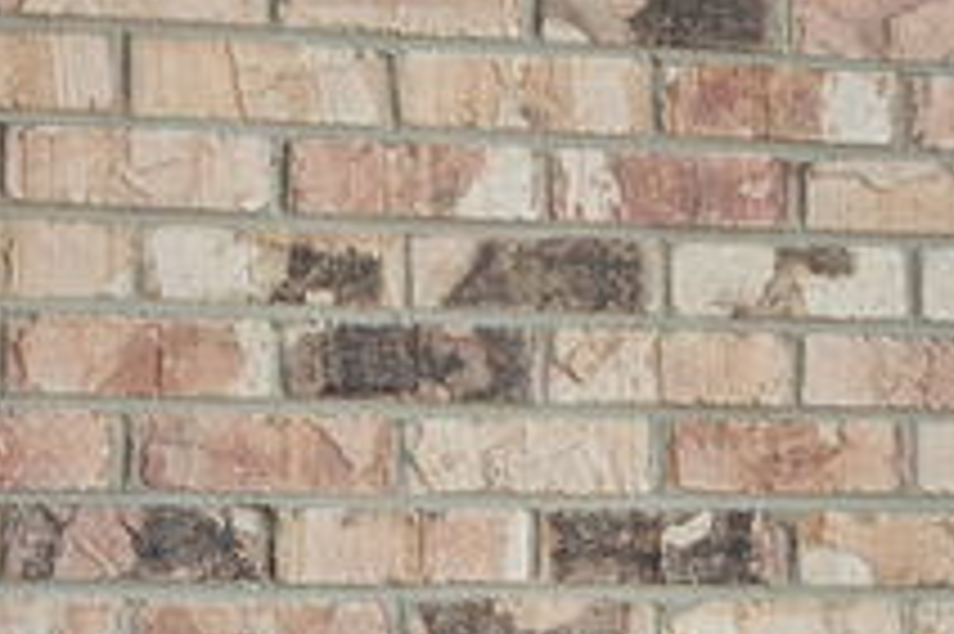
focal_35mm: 138
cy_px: 612
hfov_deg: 14.8
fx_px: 3654
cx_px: 148
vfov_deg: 9.9
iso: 250
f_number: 8
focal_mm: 12
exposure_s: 1/20
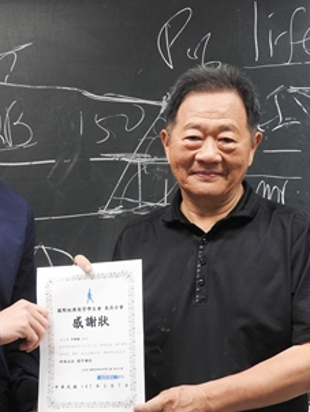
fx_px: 930
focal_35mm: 78
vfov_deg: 24.9
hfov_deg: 18.7
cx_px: 42
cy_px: 257
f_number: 4
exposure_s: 1/30
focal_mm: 8.1
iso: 250
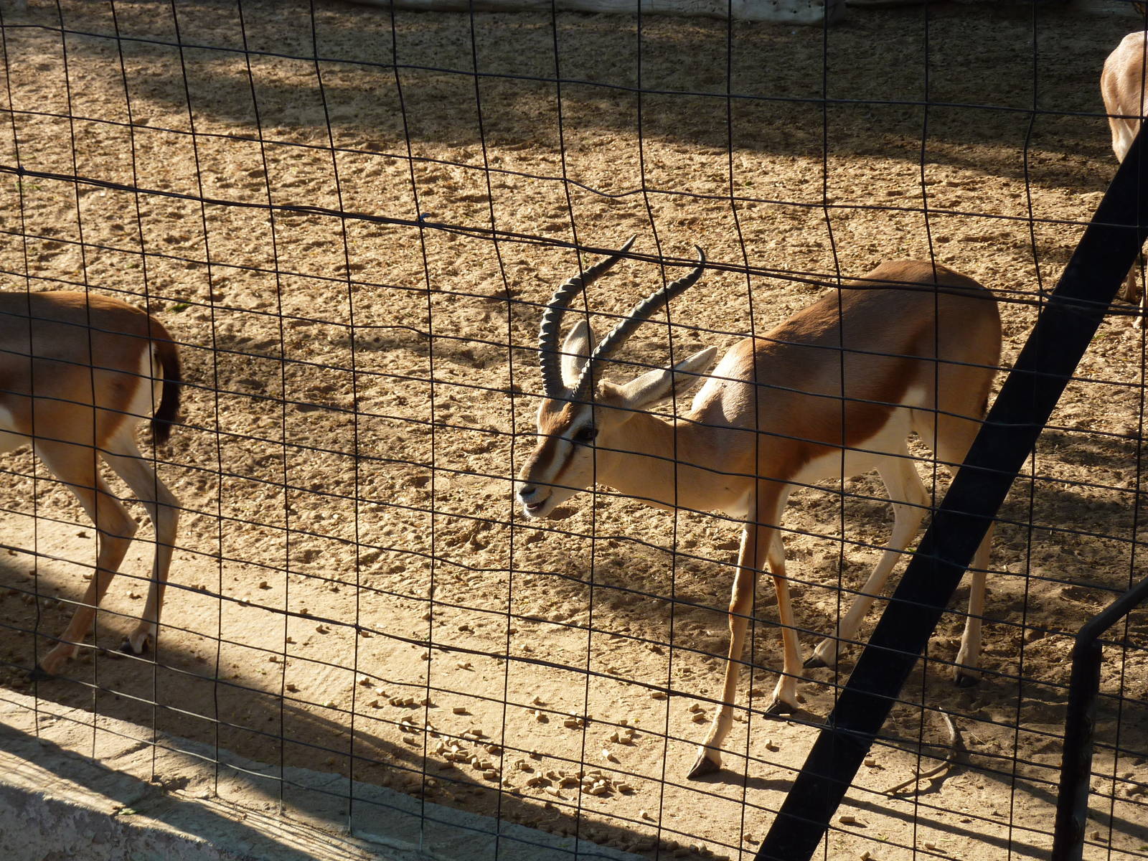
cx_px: 574
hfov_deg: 25.0
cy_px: 430
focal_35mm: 78
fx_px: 2587
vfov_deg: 18.9
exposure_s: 1/200
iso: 80
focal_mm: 12.8
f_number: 4.2
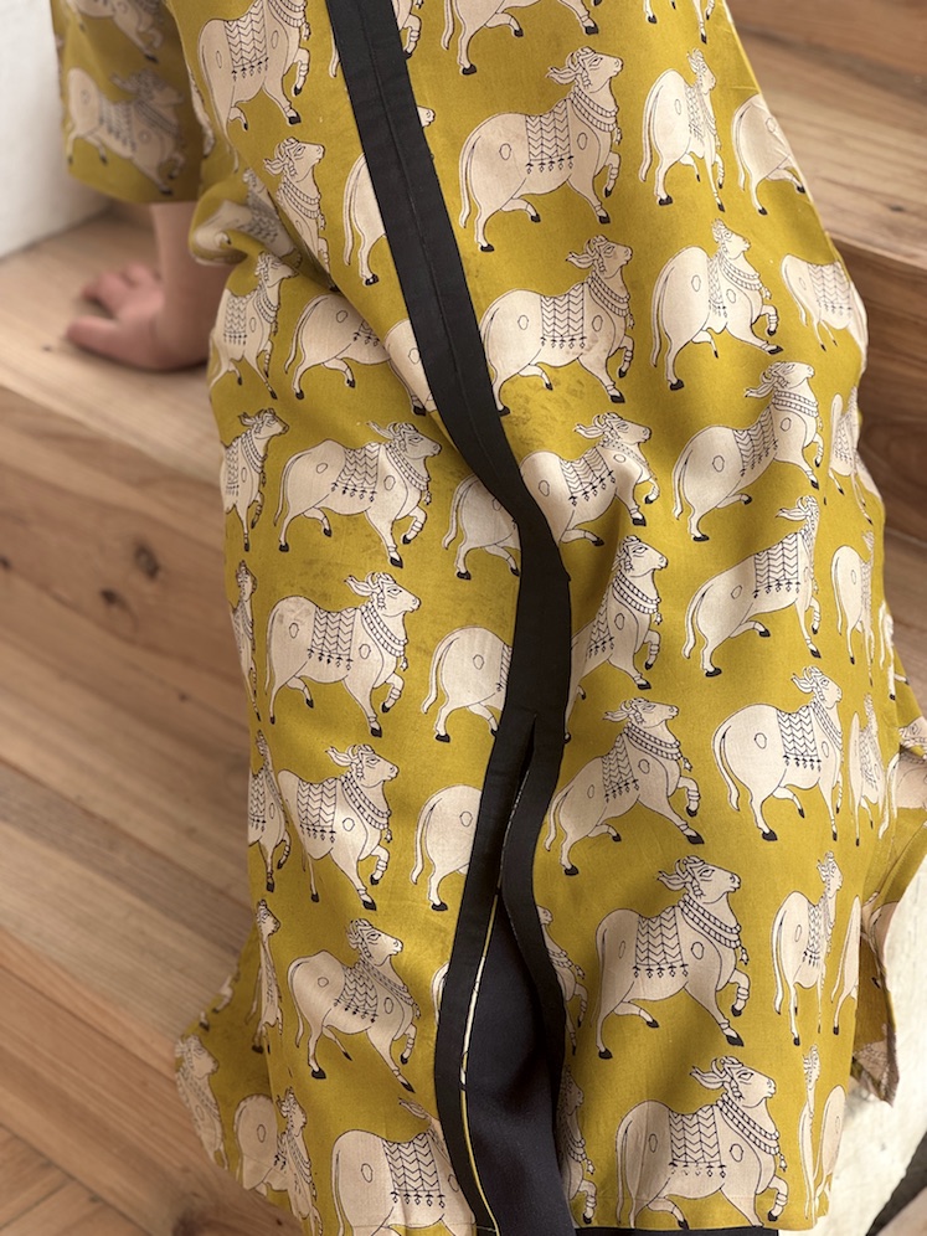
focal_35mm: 77
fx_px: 2749
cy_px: 618
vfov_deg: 25.3
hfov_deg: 19.1
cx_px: 464
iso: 64
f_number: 2.8
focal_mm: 9
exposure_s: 1/99
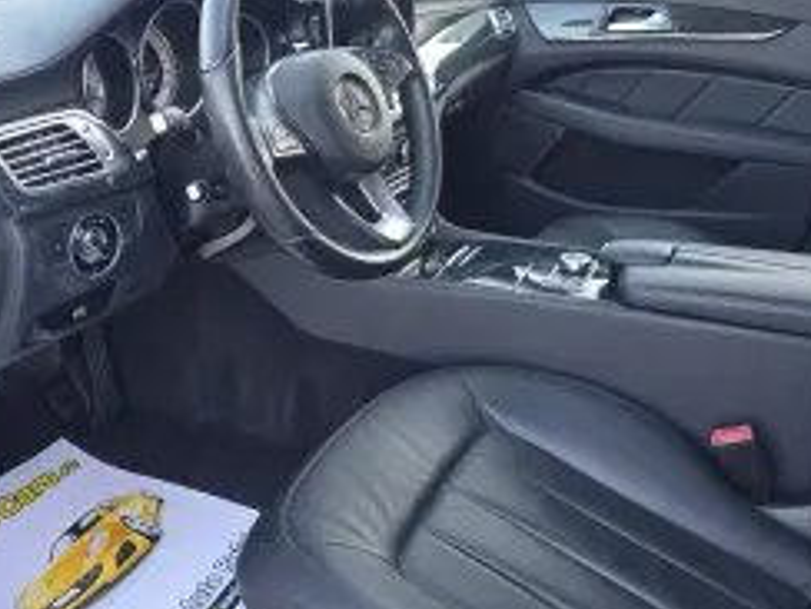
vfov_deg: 41.5
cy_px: 233
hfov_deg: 52.7
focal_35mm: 34
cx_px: 259
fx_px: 797
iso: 125
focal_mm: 6.25
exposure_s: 1/180
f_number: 1.7
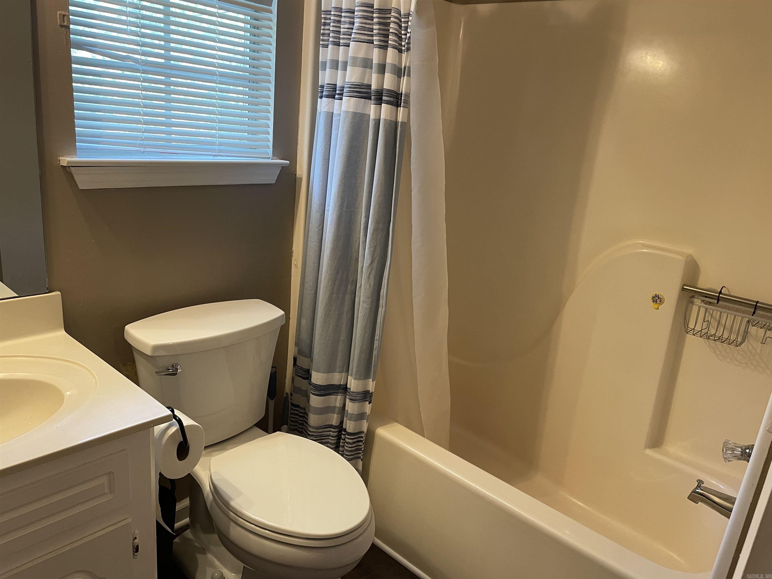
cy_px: 290
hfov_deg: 67.3
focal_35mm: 26
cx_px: 386
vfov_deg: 53.1
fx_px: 580
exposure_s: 1/60
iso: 100
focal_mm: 4.2
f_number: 1.6
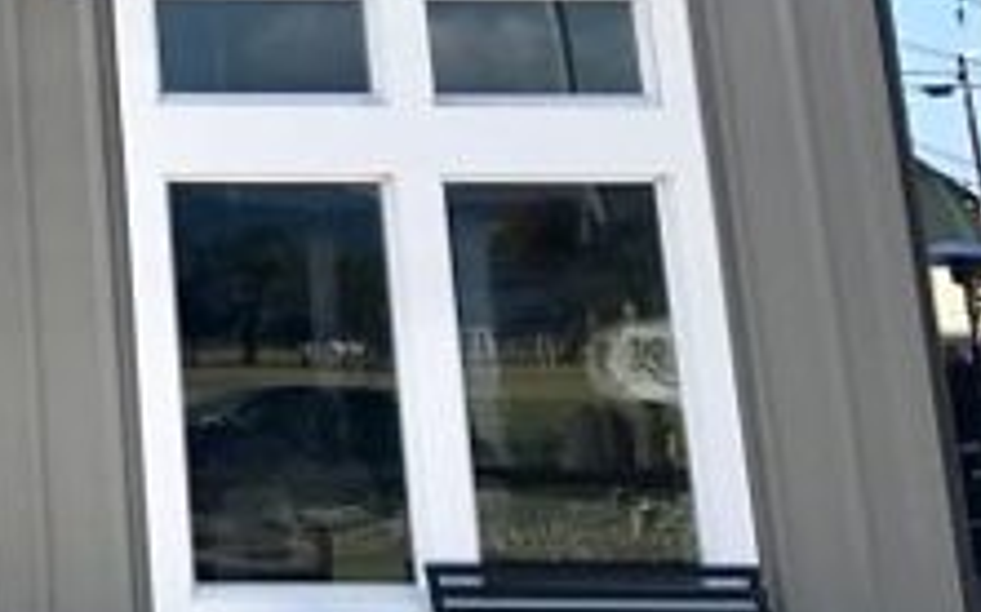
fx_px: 2753
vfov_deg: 11.6
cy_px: -554
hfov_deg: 17.9
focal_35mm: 103
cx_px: -519
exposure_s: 1/1312
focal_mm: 3.99
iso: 20
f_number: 1.8
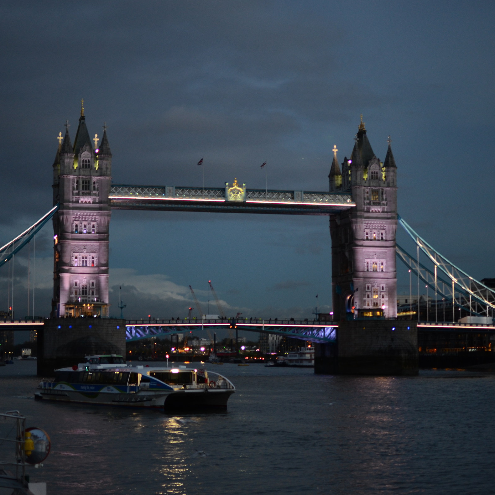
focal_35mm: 68
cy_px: 248
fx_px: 1094
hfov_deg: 25.5
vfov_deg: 25.5
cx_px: 253
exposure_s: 1/30
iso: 500
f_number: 1.8
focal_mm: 35
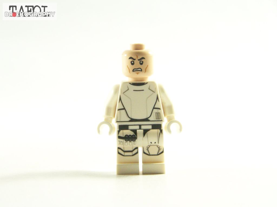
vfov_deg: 14.1
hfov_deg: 18.7
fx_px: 840
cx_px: 138
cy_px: 104
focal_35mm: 105
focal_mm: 17.5
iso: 400
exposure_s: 1/60
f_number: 3.2
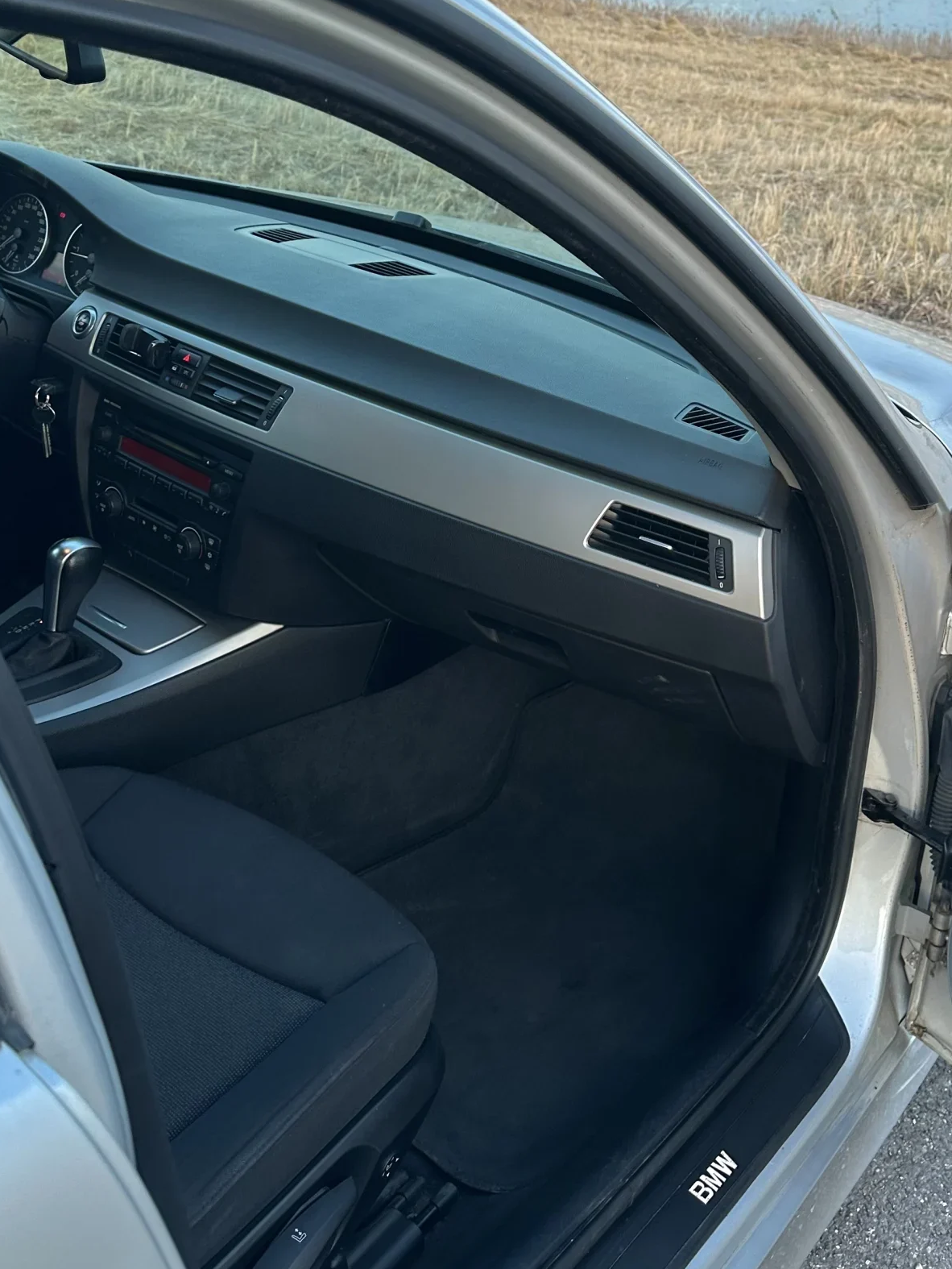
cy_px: 412
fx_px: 1430
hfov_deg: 36.7
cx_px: 572
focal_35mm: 39
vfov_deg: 47.0
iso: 100
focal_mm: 6.86
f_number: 1.78
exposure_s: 1/121
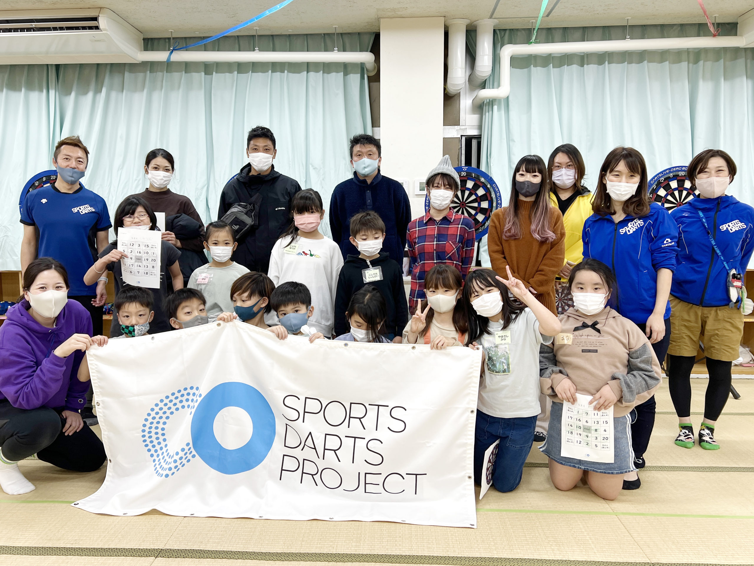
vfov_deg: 53.1
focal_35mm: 26
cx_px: 377
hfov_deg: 67.3
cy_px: 283
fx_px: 566
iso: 64
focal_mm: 5.7
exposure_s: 1/121
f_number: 1.5
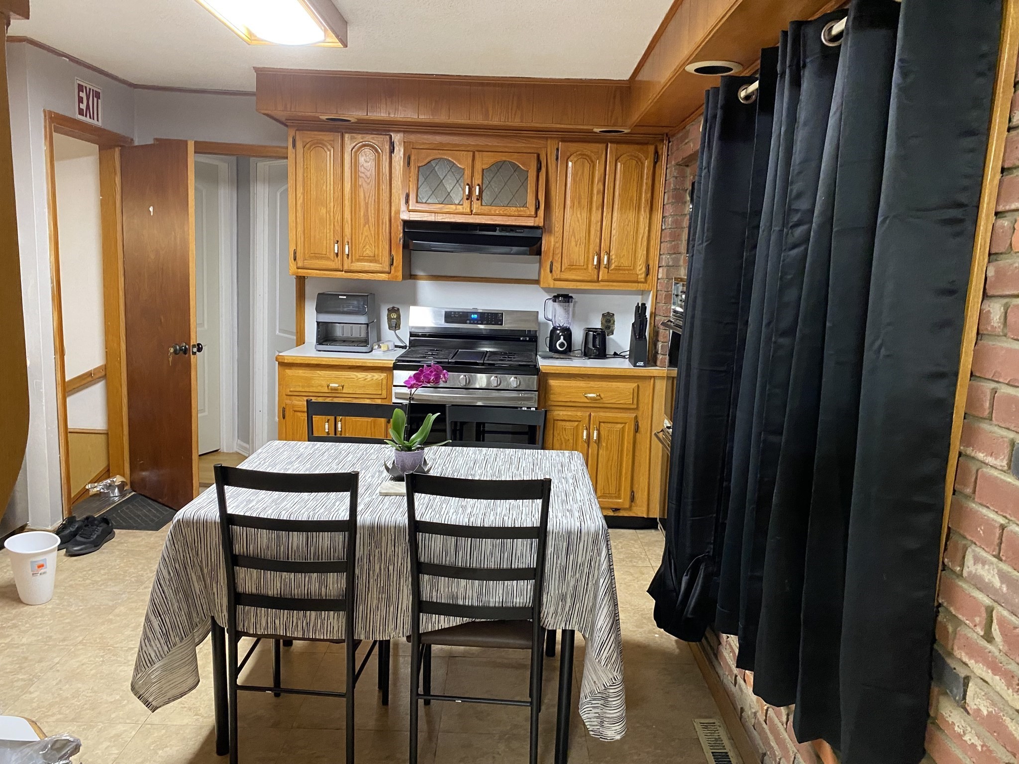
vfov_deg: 53.1
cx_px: 510
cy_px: 382
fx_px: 765
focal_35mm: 26
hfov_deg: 67.3
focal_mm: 4.25
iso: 400
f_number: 1.8
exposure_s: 1/60
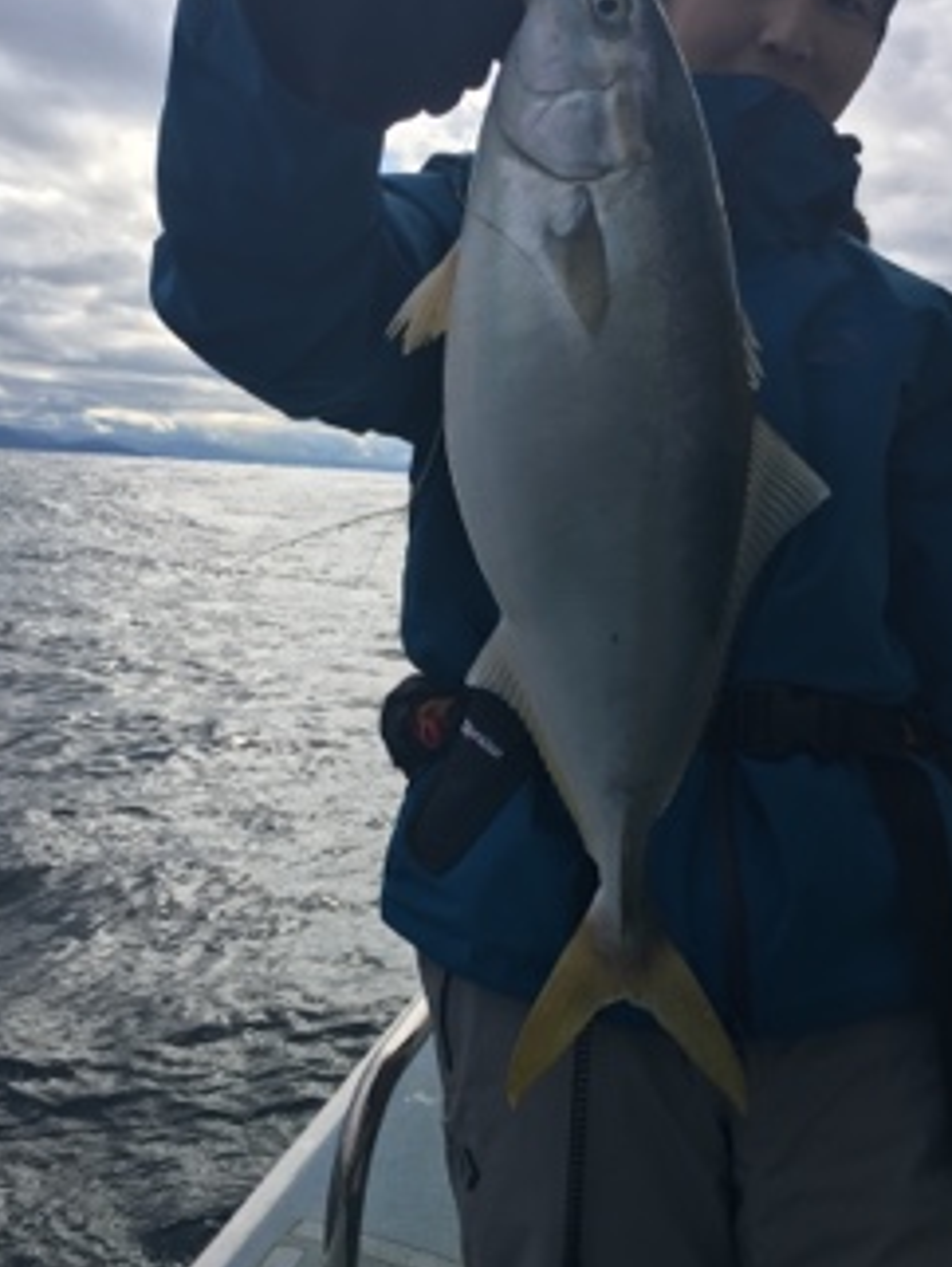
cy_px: 551
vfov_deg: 51.2
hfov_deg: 39.7
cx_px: 452
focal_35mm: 36
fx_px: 1318
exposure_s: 1/2198
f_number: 2.2
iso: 25
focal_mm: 4.15
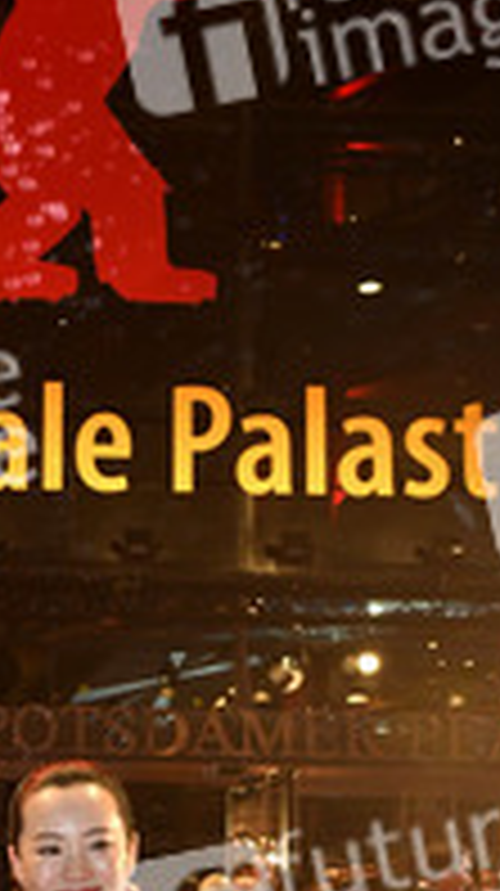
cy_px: 684
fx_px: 1701
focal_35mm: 72
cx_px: -63
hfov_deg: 16.2
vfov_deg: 28.9
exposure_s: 1/125
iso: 1600
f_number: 6.3
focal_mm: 23
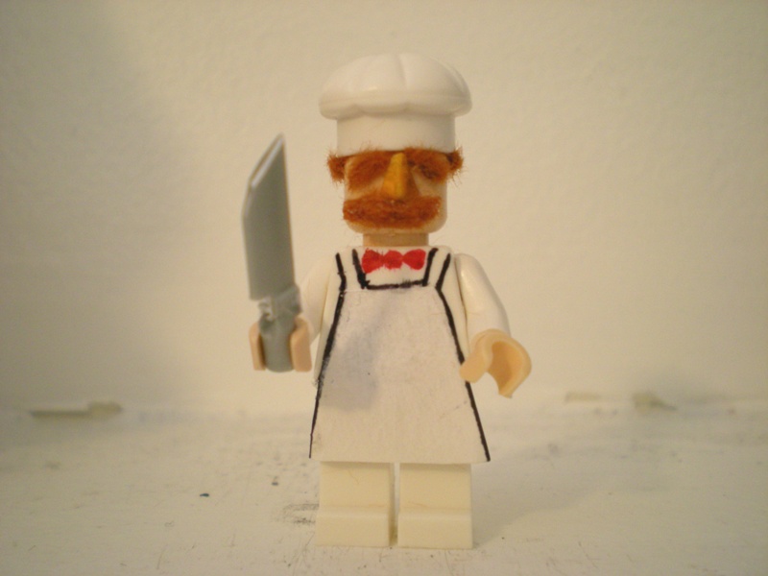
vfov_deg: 37.7
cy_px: 288
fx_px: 843
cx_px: 384
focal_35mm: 38
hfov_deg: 49.0
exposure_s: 1/8
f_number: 3.1
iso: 293
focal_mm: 6.3
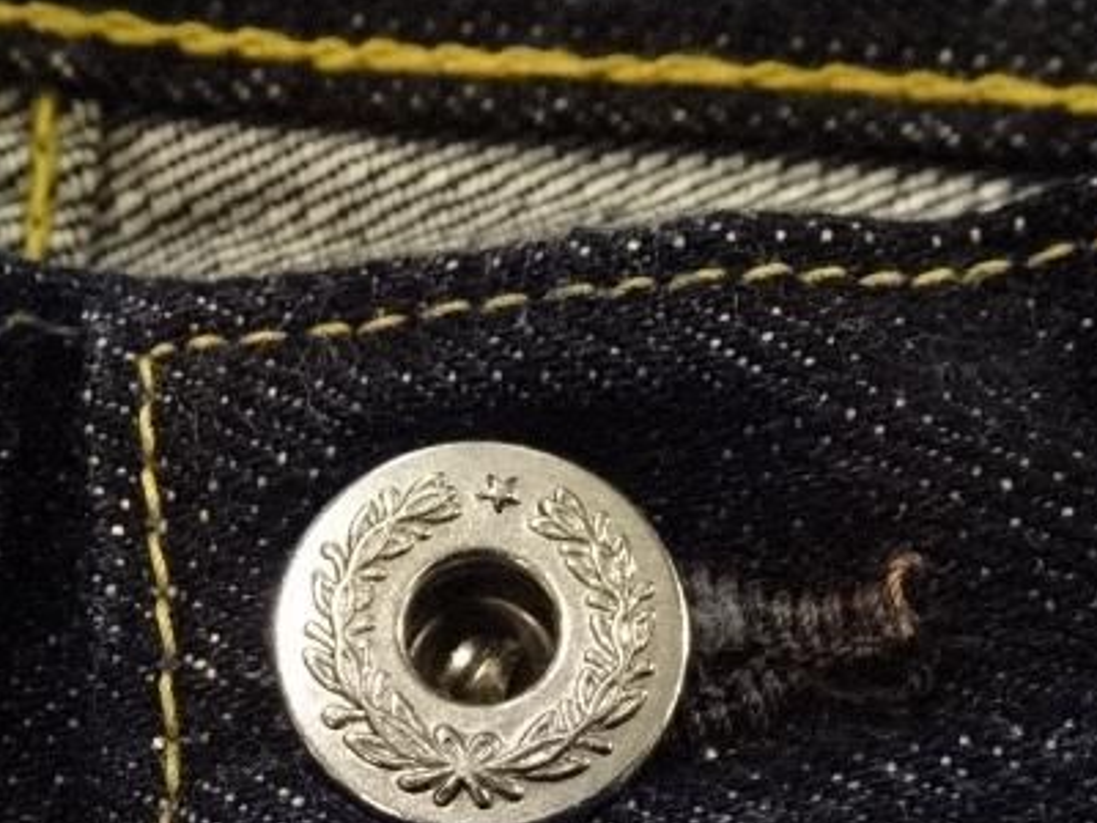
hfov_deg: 34.3
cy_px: 582
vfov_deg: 25.9
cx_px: 480
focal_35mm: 56
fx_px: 1775
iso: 1600
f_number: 4
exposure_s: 1/50
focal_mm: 5.9
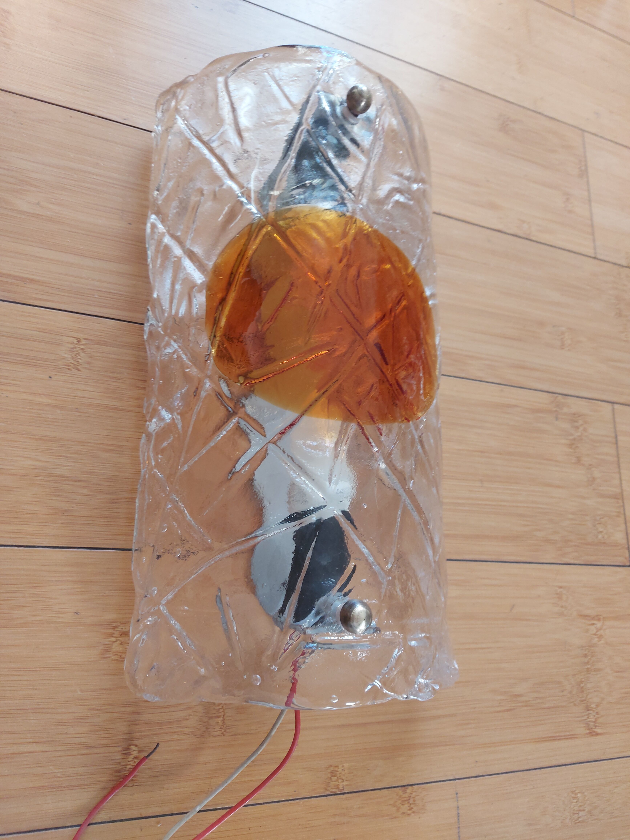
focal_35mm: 24
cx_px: 315
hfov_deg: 56.8
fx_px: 582
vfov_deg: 71.6
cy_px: 420
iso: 125
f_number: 1.8
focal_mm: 5.23
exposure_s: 1/50
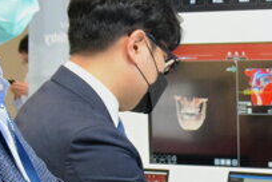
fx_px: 1058
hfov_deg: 14.3
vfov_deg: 9.7
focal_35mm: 140
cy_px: 181
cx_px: 307
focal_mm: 22
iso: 4000
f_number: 5
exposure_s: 1/160
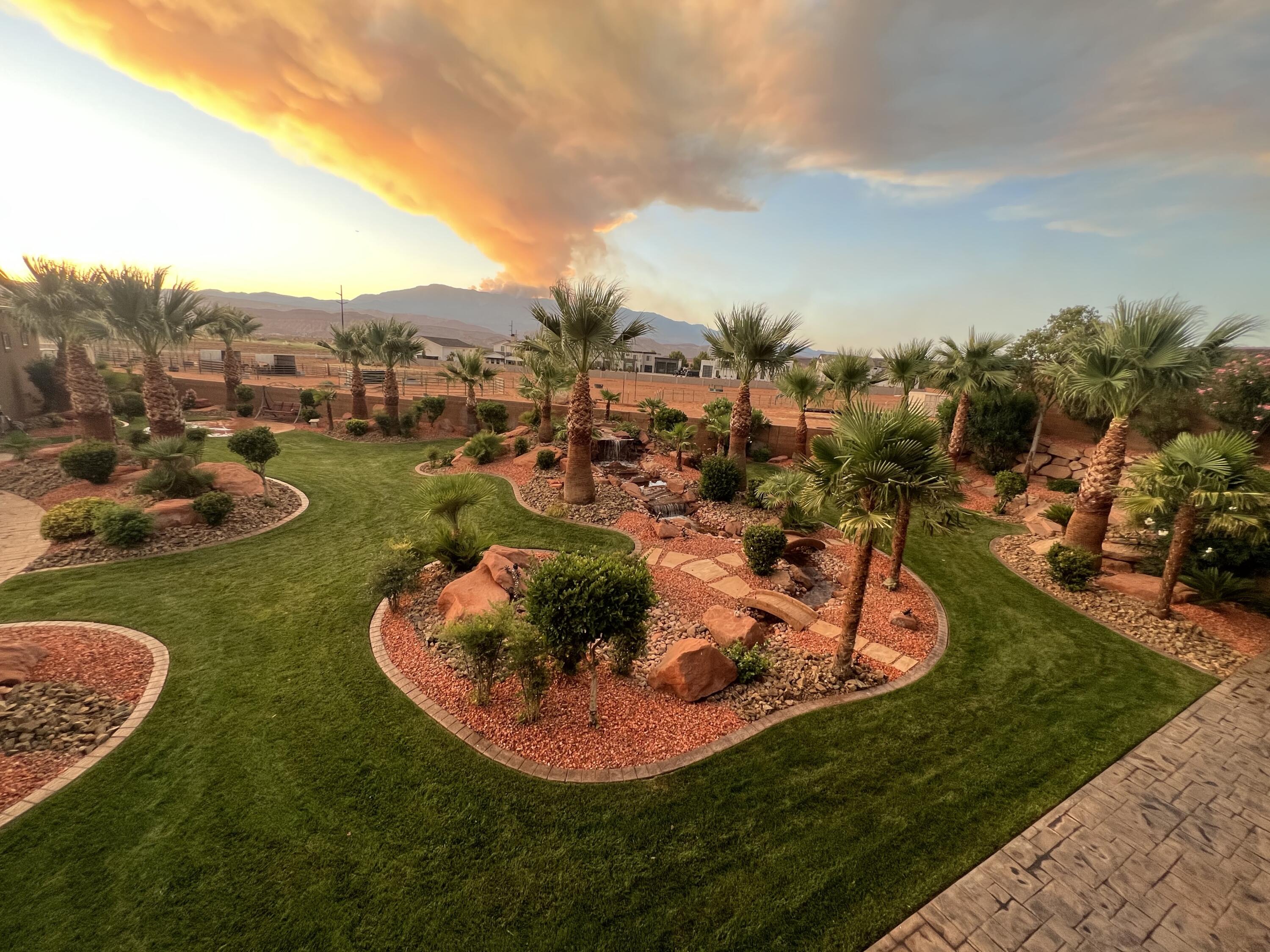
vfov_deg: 89.9
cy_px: 476
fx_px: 477
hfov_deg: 106.2
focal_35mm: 13
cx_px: 635
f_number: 1.8
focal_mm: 1.57
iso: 125
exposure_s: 1/99
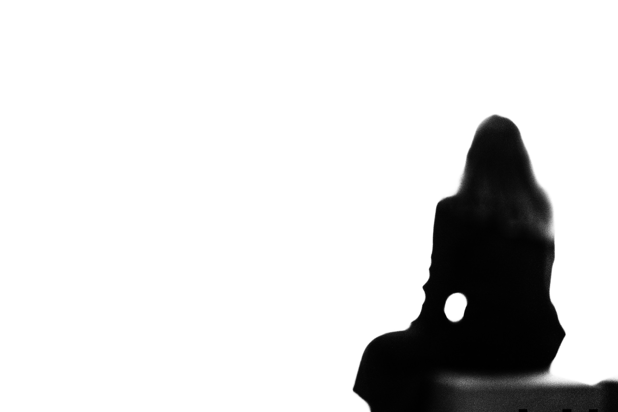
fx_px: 2317
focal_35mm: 135
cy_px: 206
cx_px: 309
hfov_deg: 15.2
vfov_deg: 10.2
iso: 6400
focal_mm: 90
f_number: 5.4
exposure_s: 1/5
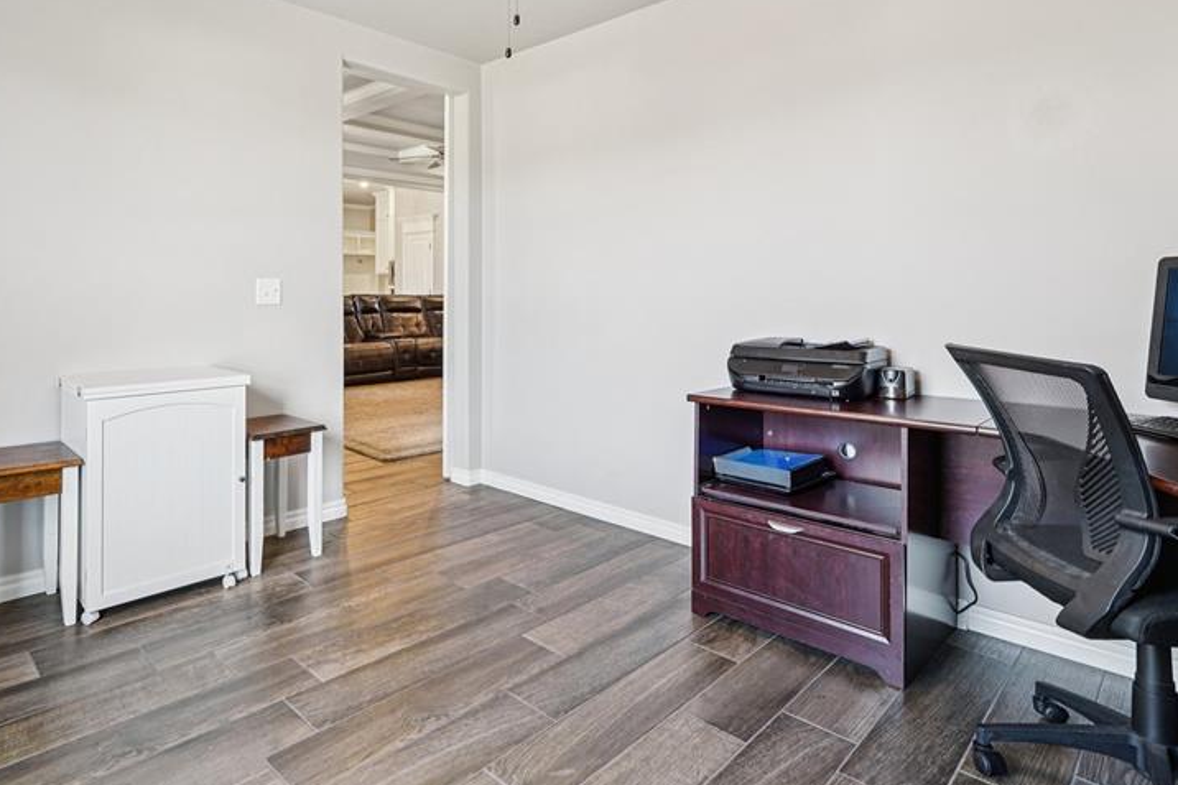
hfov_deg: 82.1
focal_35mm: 20
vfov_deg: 60.8
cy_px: 278
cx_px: 427
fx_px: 654
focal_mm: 14
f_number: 8
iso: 400
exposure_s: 1/13
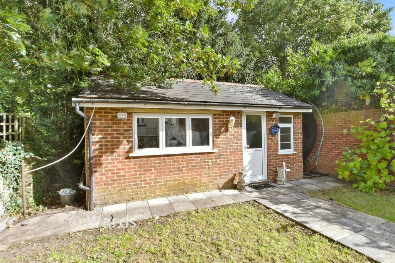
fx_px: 165
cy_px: 132
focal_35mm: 15
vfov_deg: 77.3
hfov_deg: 100.4
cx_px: 198
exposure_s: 1/250
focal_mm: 10
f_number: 8
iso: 500
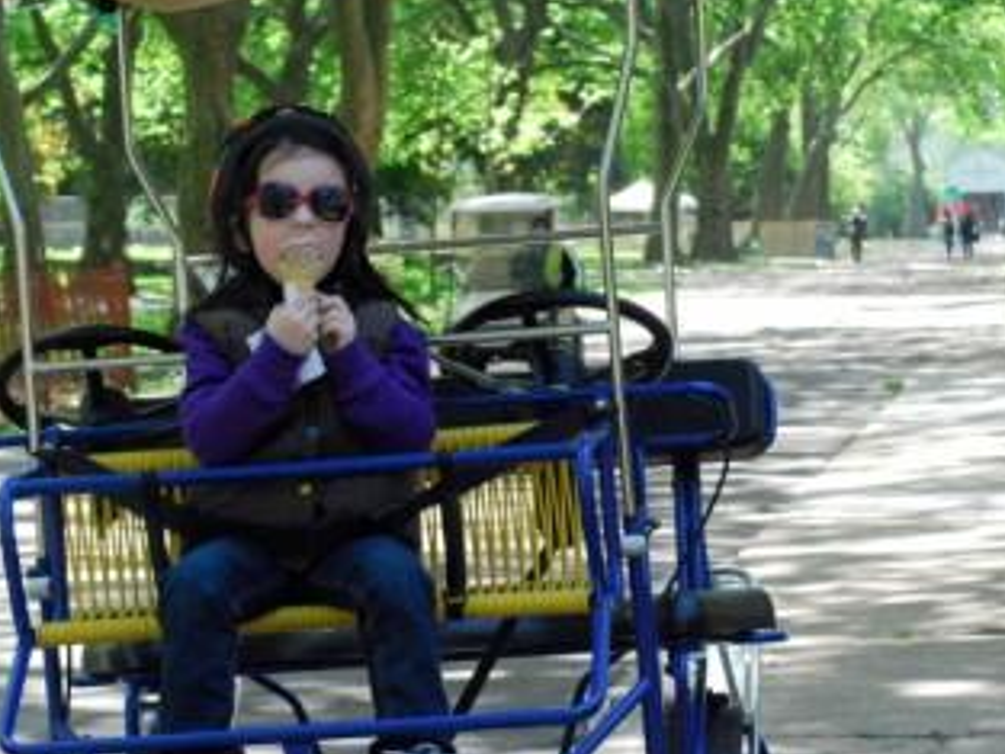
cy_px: 345
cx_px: 353
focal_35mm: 145
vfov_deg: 10.2
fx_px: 4211
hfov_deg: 13.6
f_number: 13
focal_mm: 70
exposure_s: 1/160
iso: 1600
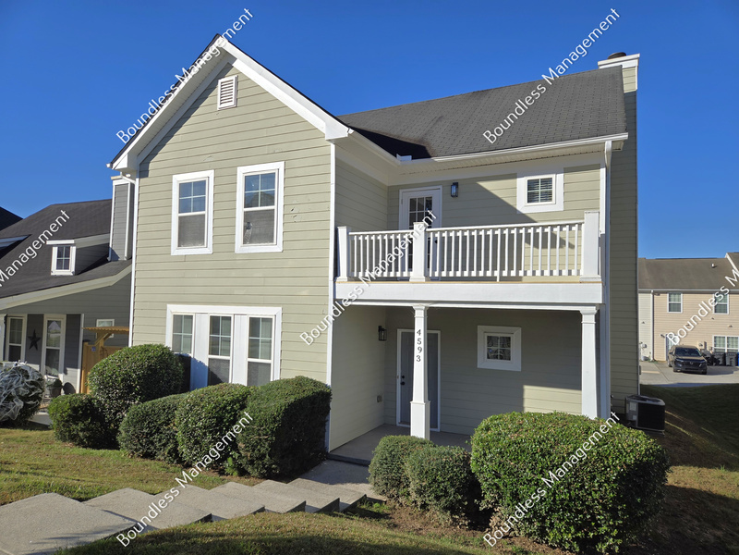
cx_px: 370
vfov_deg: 58.9
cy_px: 278
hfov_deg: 73.9
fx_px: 491
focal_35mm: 23
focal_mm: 5.4
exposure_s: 1/2339
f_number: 1.8
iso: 25
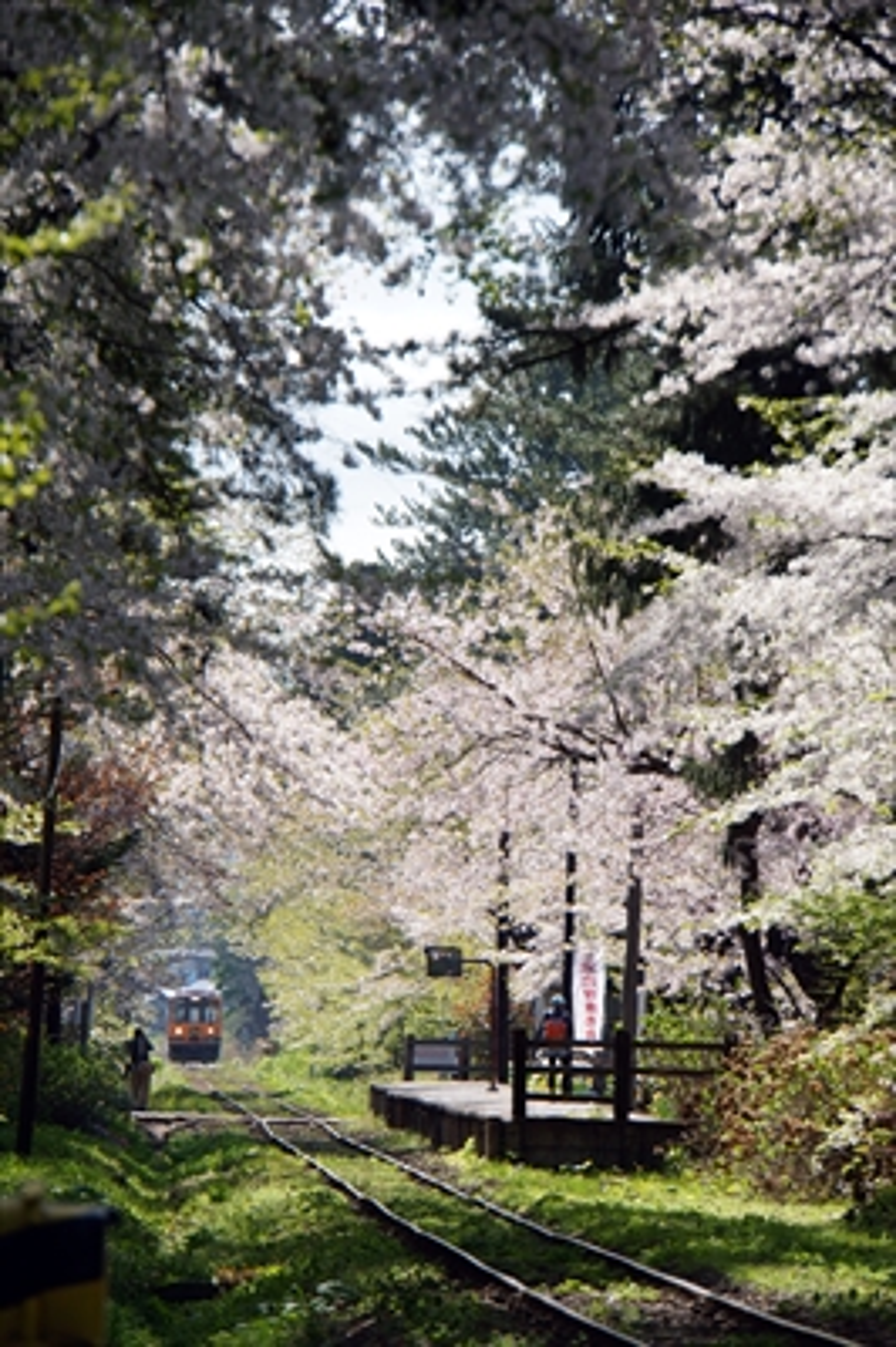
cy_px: 674
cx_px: 448
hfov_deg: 4.6
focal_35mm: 300
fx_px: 11219
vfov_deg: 6.9
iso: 160
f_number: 7.1
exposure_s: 1/250
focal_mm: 200
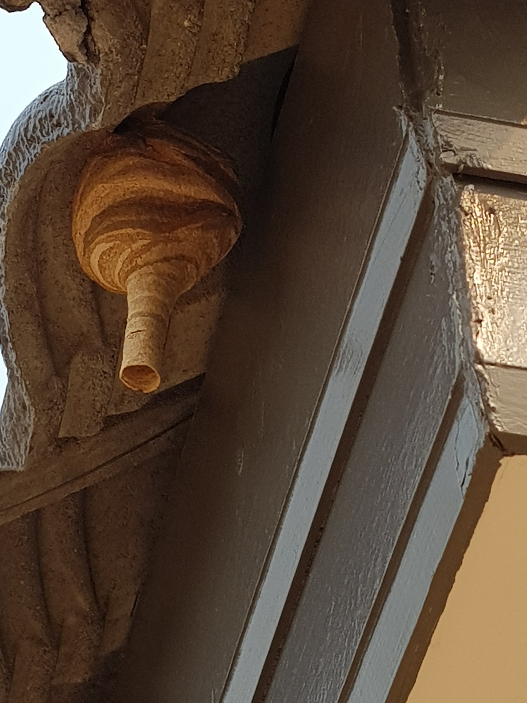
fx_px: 751
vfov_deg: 50.0
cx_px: 255
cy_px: 308
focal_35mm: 37
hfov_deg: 38.7
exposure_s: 1/844
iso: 40
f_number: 1.7
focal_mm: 4.2
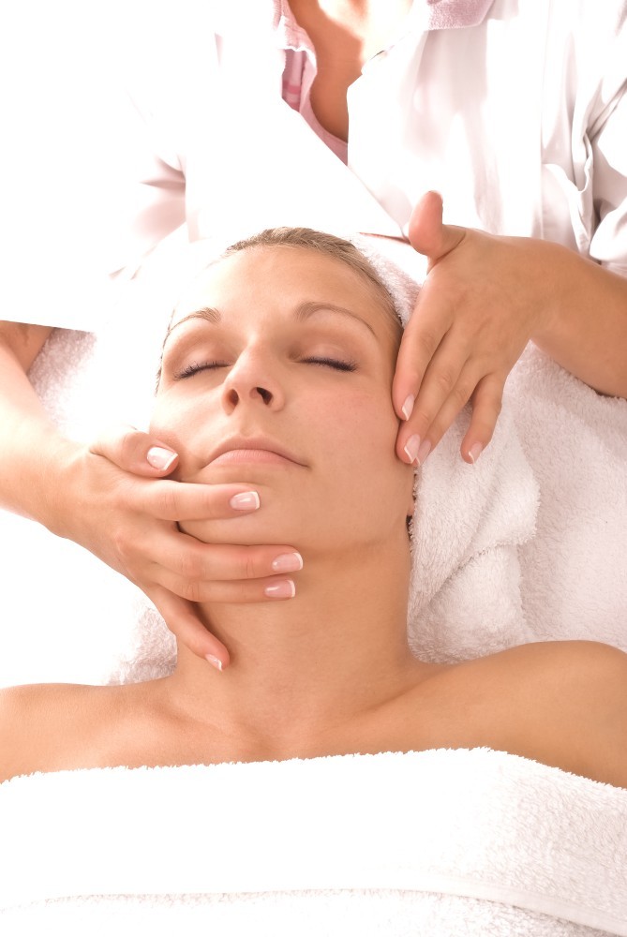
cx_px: 314
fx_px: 1954
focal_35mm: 75
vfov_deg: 27.0
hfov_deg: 18.2
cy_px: 468
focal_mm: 50
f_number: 9.5
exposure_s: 1/125
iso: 100
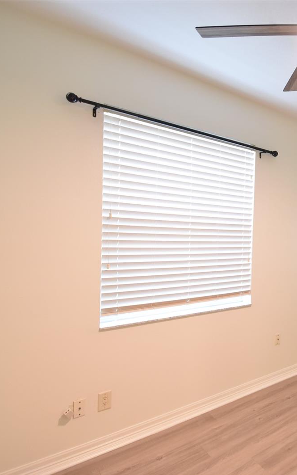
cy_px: 238
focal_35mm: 23
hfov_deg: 46.2
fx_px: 298
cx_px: 284
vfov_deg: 77.1
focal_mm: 10
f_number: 3.5
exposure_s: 1/20
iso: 800
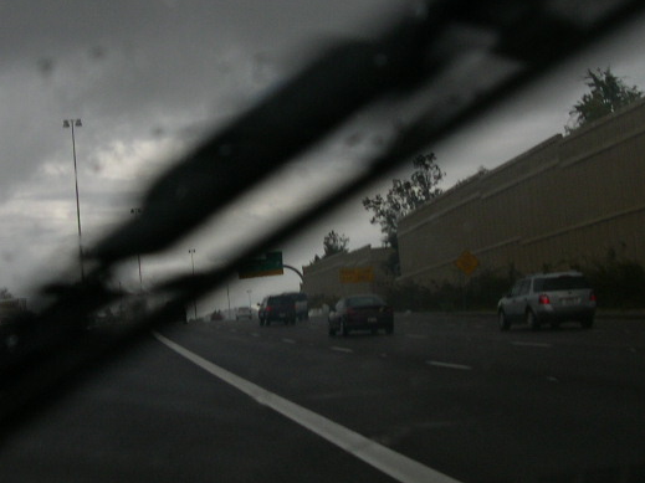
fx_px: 1397
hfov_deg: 25.9
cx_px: 239
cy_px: 196
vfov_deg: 19.6
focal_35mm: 75
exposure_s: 1/138
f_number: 7.6
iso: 100
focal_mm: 8
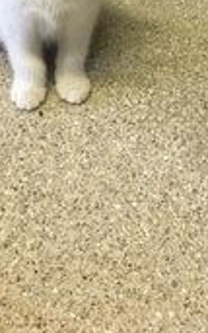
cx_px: 130
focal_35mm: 72
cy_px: -41
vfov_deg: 26.2
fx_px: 652
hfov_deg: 18.1
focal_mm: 4.15
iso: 200
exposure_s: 1/33
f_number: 2.2
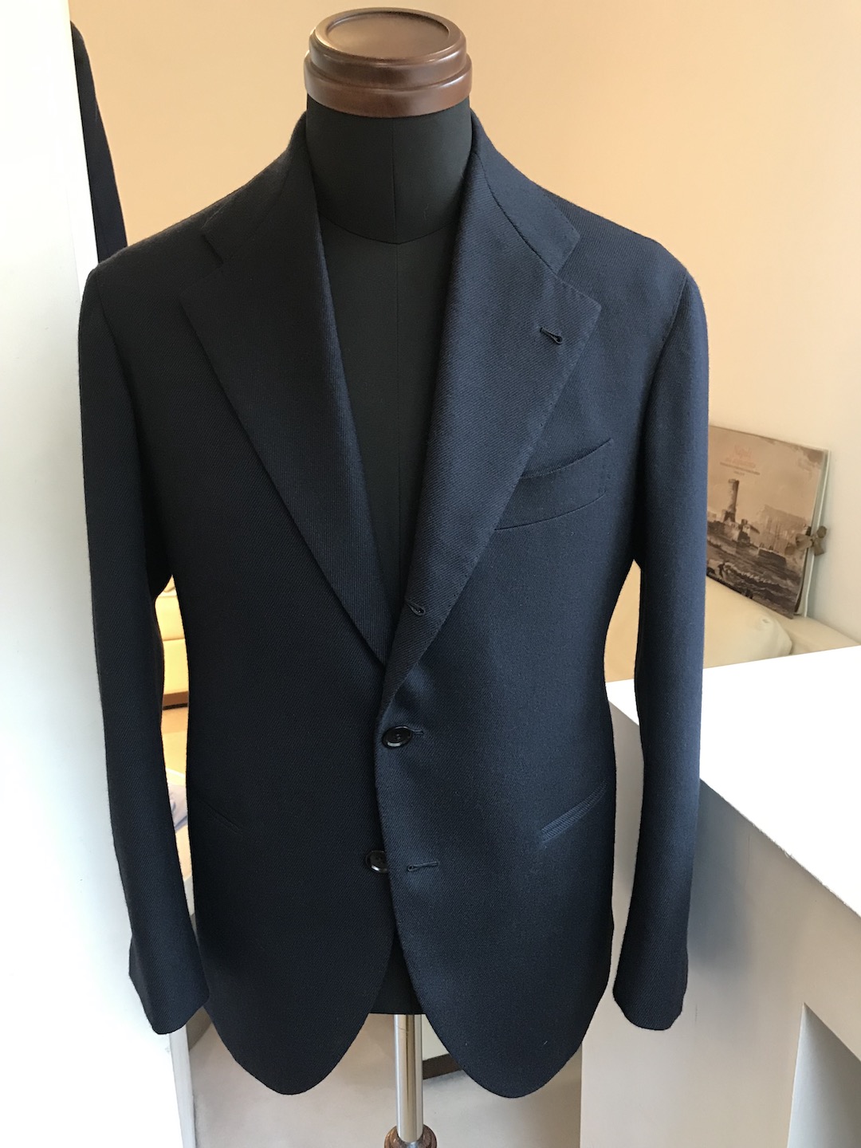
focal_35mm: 28
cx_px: 430
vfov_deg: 63.4
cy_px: 574
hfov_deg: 49.7
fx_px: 929
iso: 64
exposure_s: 1/17
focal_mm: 3.99
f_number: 1.8
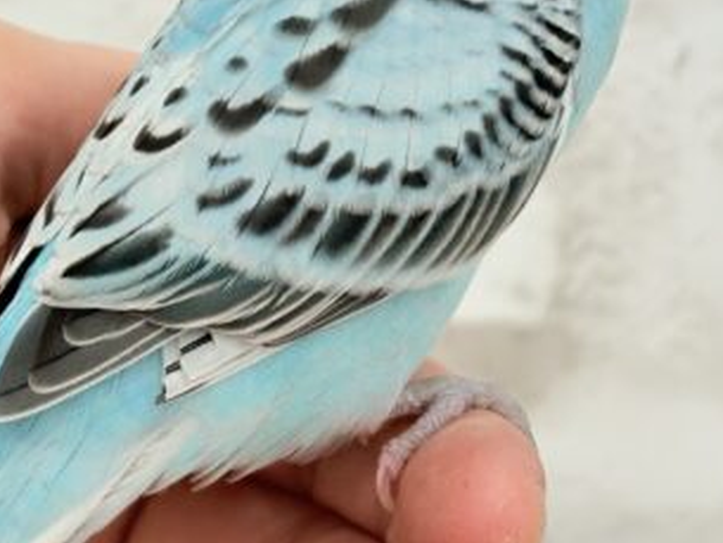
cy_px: 14
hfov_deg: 18.0
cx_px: 294
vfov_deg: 13.4
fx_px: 2278
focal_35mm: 109
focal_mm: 5.96
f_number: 1.6
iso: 64
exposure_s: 1/100
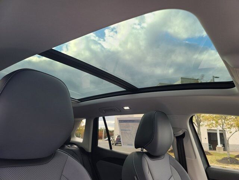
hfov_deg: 69.4
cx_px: 120
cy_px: 90
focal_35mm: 25
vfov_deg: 54.9
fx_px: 173
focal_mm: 7
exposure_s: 1/60
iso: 50
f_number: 1.8
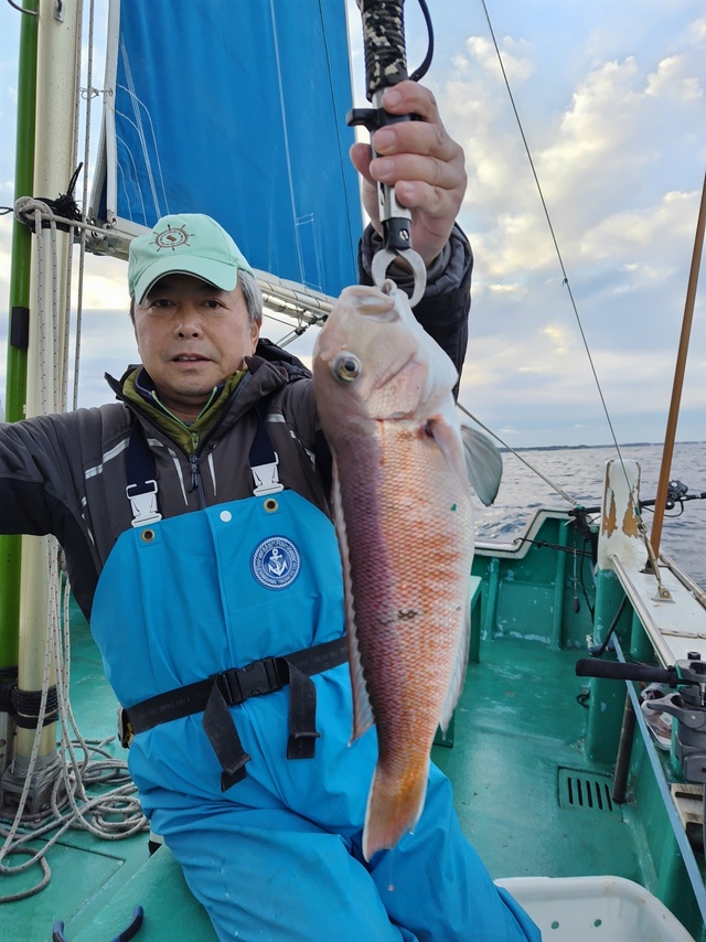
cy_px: 471
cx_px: 353
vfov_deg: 73.9
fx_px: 626
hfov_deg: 58.9
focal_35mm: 23
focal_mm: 5.5
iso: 87
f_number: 1.9
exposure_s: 1/120
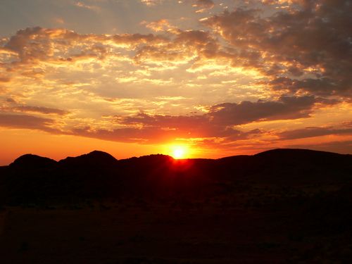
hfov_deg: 51.4
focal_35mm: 36
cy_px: 132
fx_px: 366
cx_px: 176
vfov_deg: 39.7
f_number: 4
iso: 80
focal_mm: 6
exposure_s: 1/320
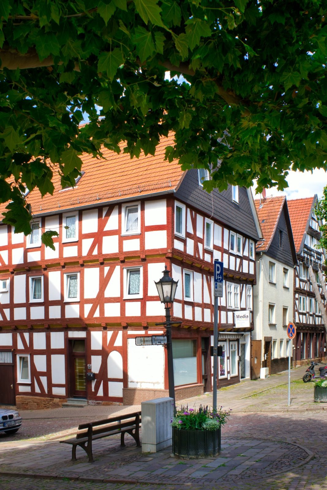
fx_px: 449
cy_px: 245
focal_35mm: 33
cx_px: 164
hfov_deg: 40.0
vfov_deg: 57.2
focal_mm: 33
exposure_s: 1/60
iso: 125
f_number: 13
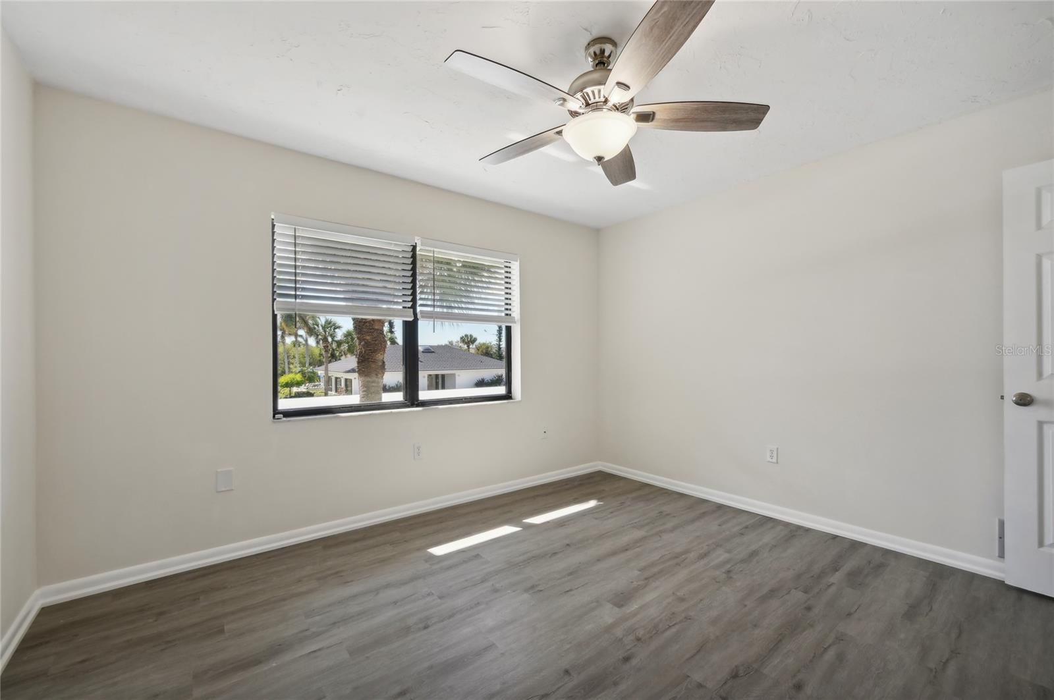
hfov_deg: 104.3
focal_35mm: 14
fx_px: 409
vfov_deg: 81.1
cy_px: 350
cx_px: 527
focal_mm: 14
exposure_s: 1/125
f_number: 8
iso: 400
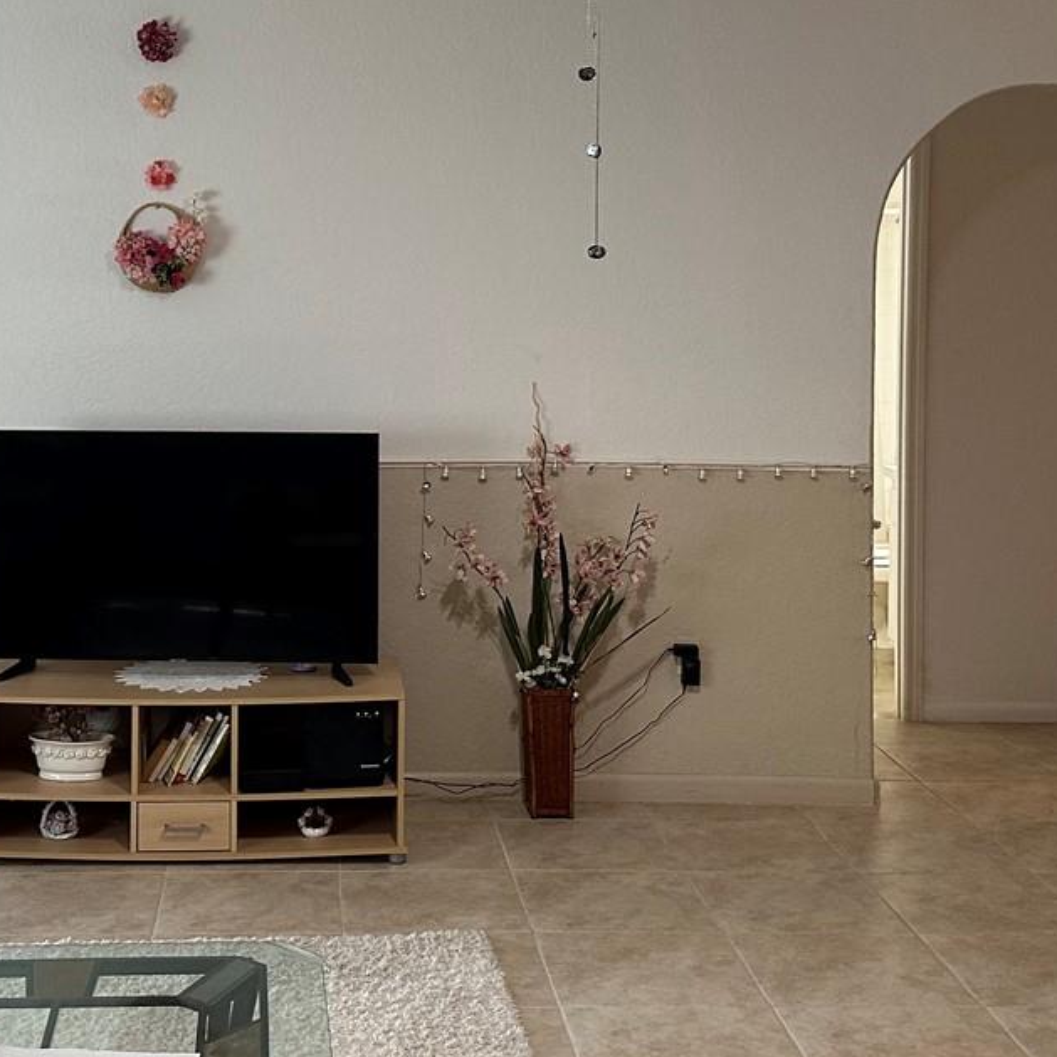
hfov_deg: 31.3
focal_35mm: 54
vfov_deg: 31.4
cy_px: 358
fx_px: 1866
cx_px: 328
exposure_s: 1/60
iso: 200
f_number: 1.78
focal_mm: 6.86
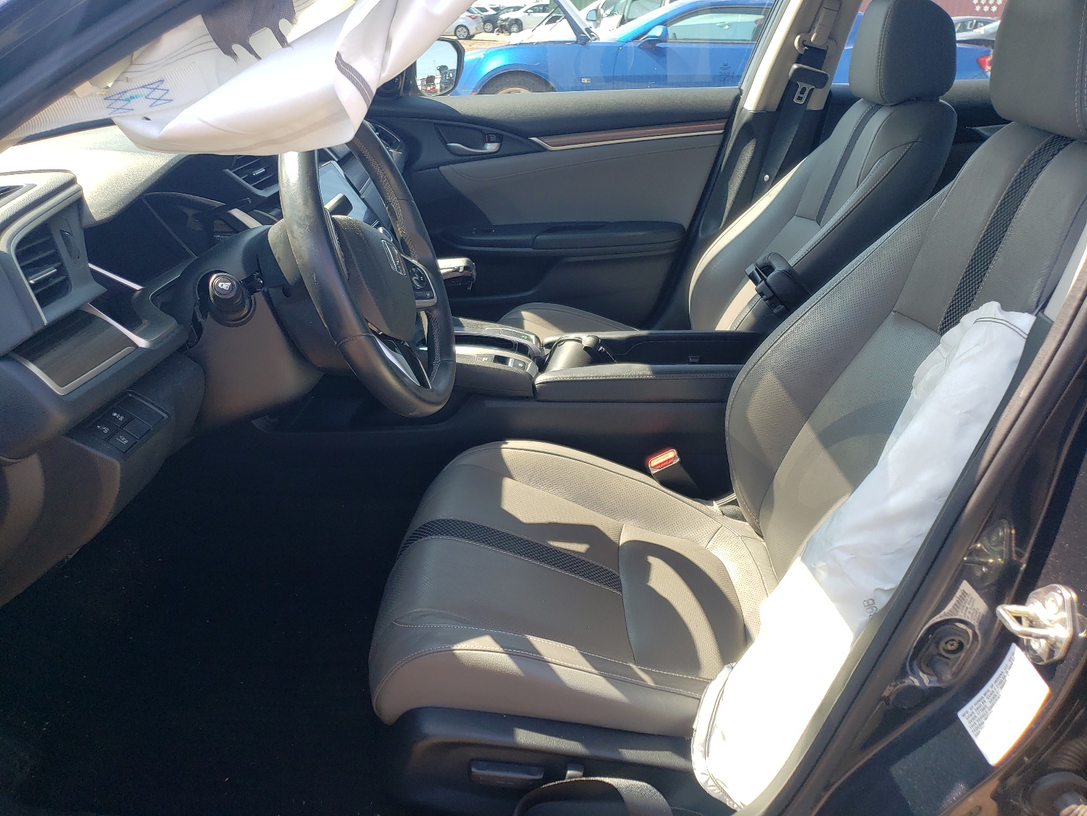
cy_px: 408
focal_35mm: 26
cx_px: 544
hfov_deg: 67.3
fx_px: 816
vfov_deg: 53.1
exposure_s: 1/500
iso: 50
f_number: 1.5
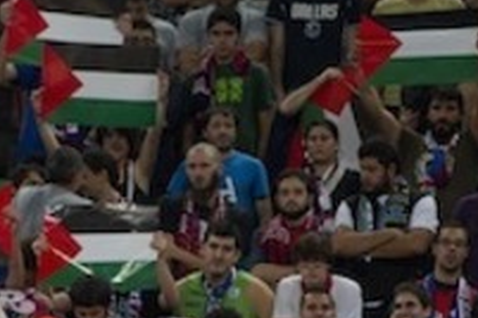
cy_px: 466
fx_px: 9586
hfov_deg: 2.9
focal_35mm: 722
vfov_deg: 1.9
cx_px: -17
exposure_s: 1/320
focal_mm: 200
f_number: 4
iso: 2500
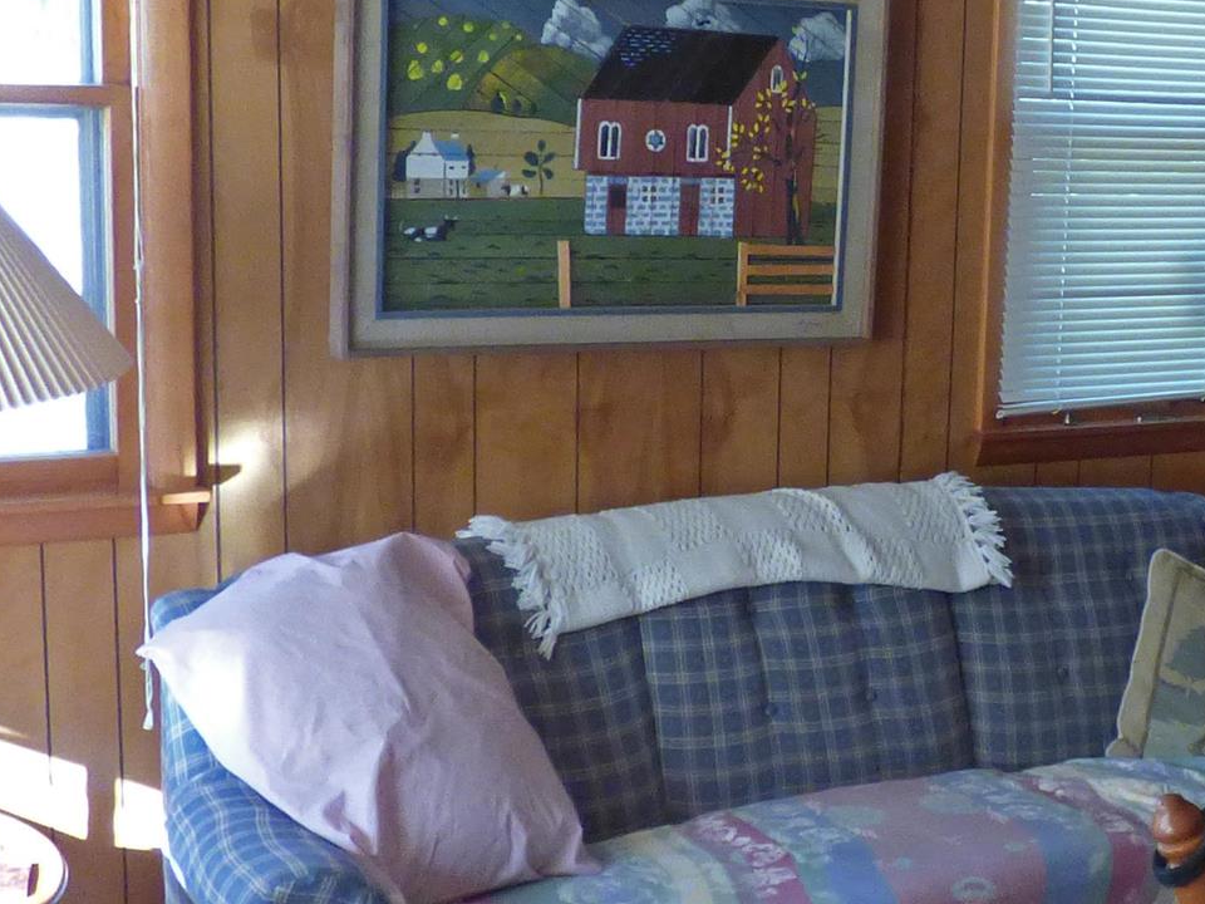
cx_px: 1053
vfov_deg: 22.9
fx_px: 2228
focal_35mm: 64
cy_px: 522
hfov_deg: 29.2
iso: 400
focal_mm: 3.58
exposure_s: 1/50
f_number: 2.8
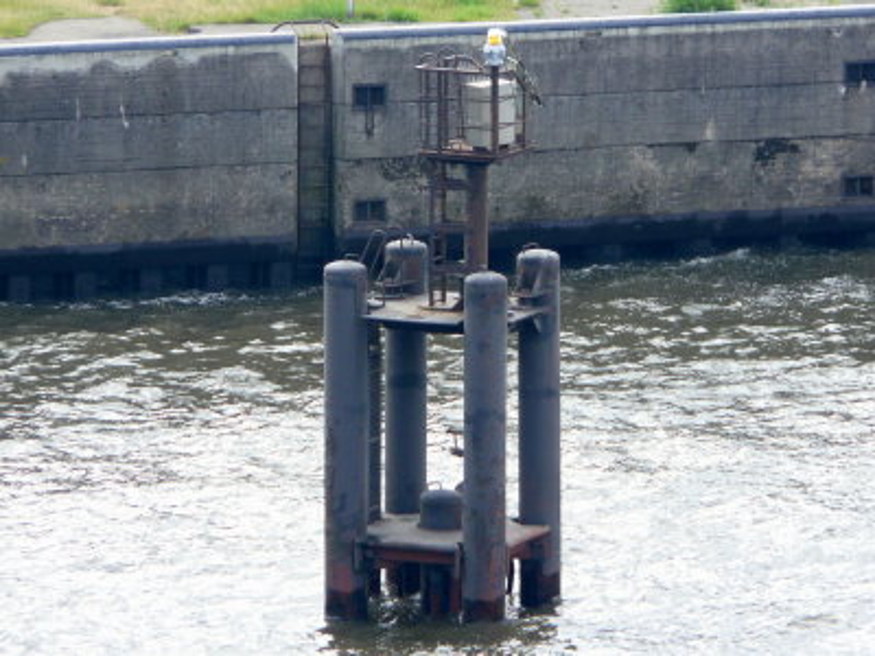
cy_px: 328
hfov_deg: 4.6
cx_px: 438
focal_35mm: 429
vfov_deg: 3.5
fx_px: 10844
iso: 100
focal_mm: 70.5
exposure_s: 1/160
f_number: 4
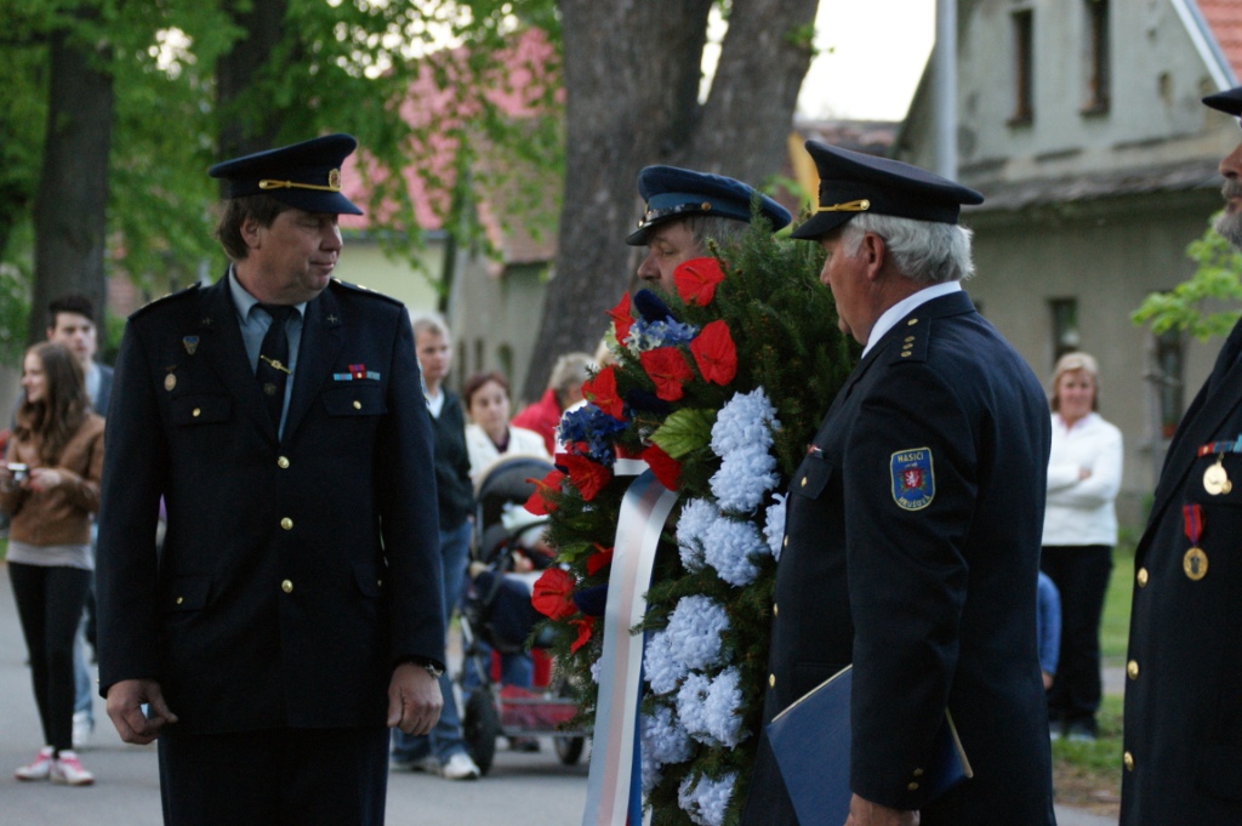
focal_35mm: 135
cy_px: 413
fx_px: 4654
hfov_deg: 15.2
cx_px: 621
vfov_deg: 10.1
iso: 800
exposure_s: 1/125
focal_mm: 90
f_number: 5
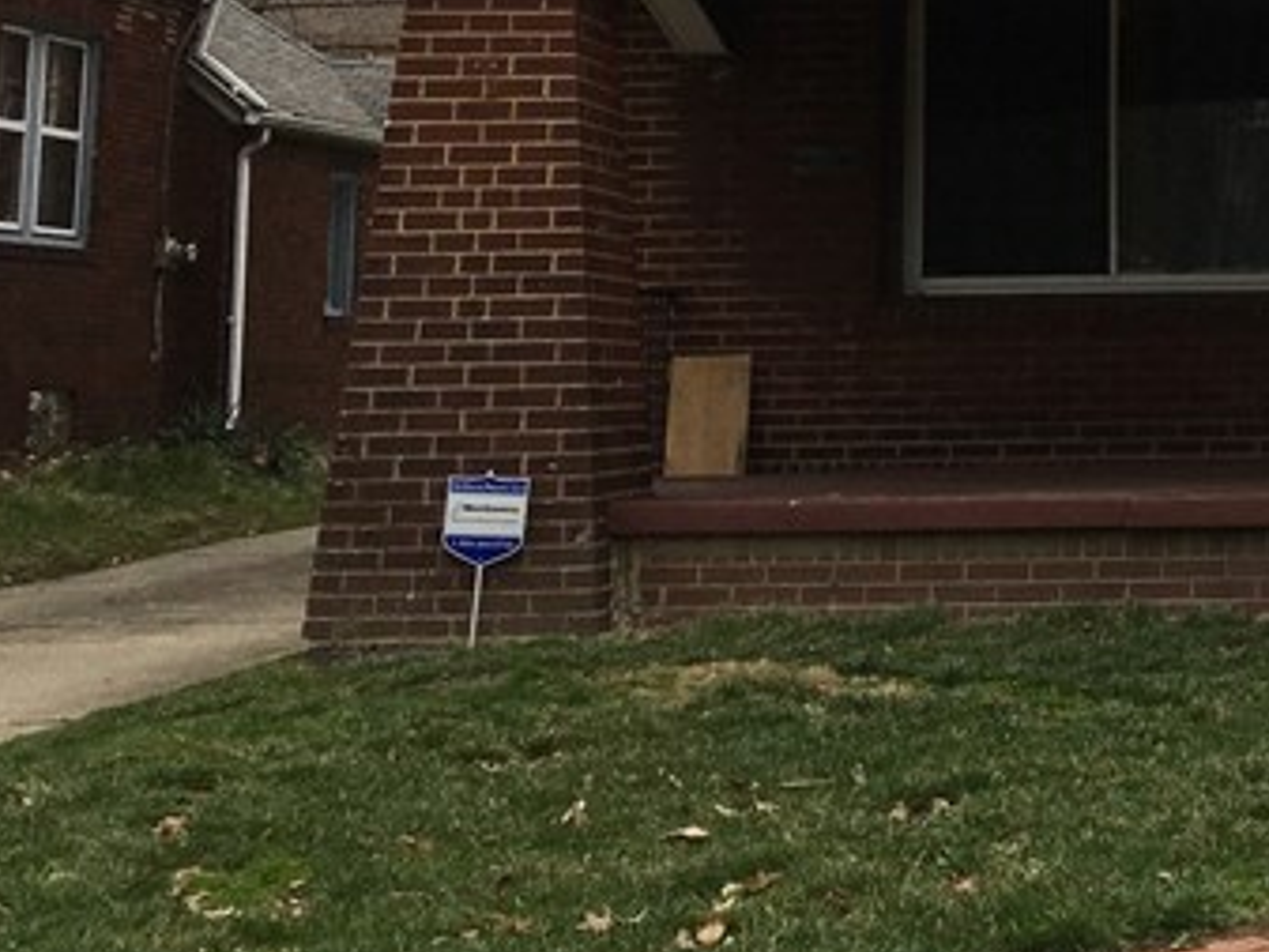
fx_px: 3227
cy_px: -135
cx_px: 1533
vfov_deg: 16.2
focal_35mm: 88
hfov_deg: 20.7
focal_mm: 4.15
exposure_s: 1/452
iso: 25
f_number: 2.2
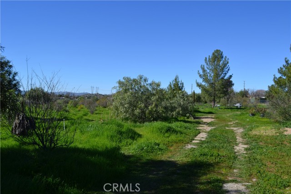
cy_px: 97
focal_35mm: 27
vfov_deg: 48.0
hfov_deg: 67.4
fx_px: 218
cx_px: 146
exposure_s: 1/250
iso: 100
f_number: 8
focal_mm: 18
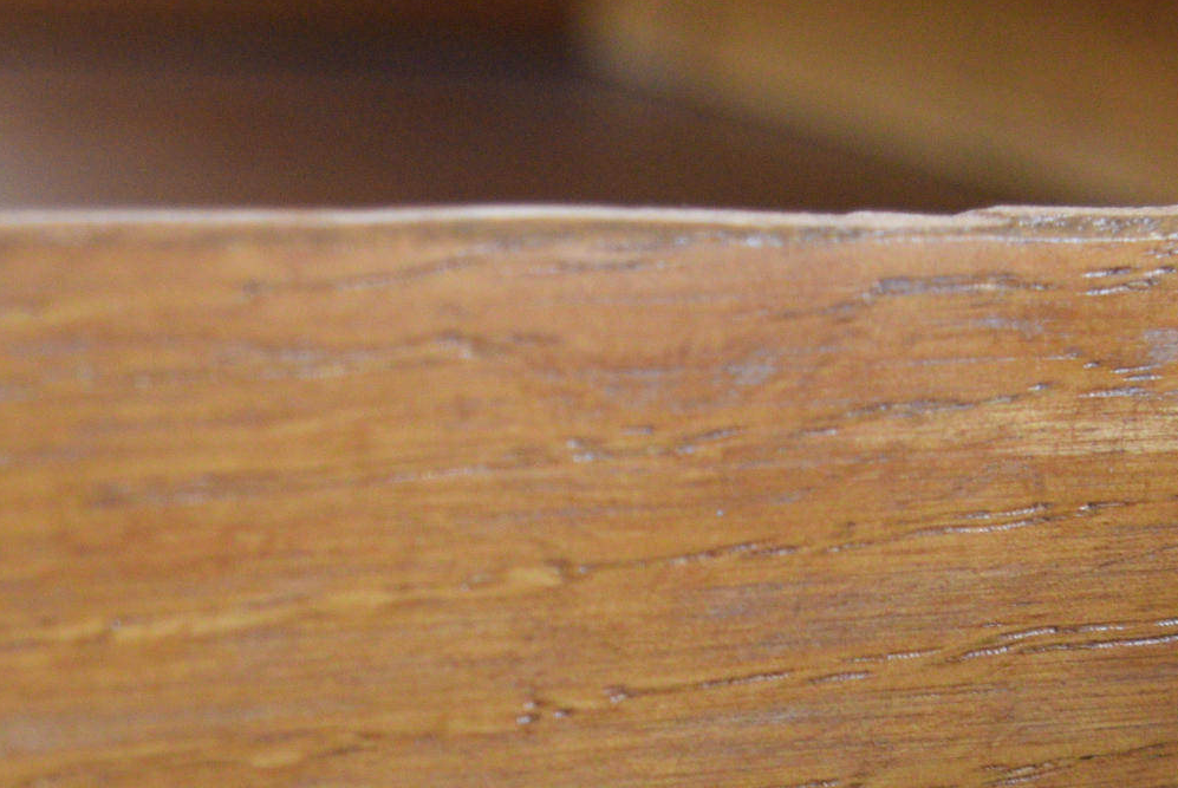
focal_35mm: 117
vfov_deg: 11.5
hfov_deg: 17.5
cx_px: 515
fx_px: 3832
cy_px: 911
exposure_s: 1/60
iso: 1400
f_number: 4
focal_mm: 26
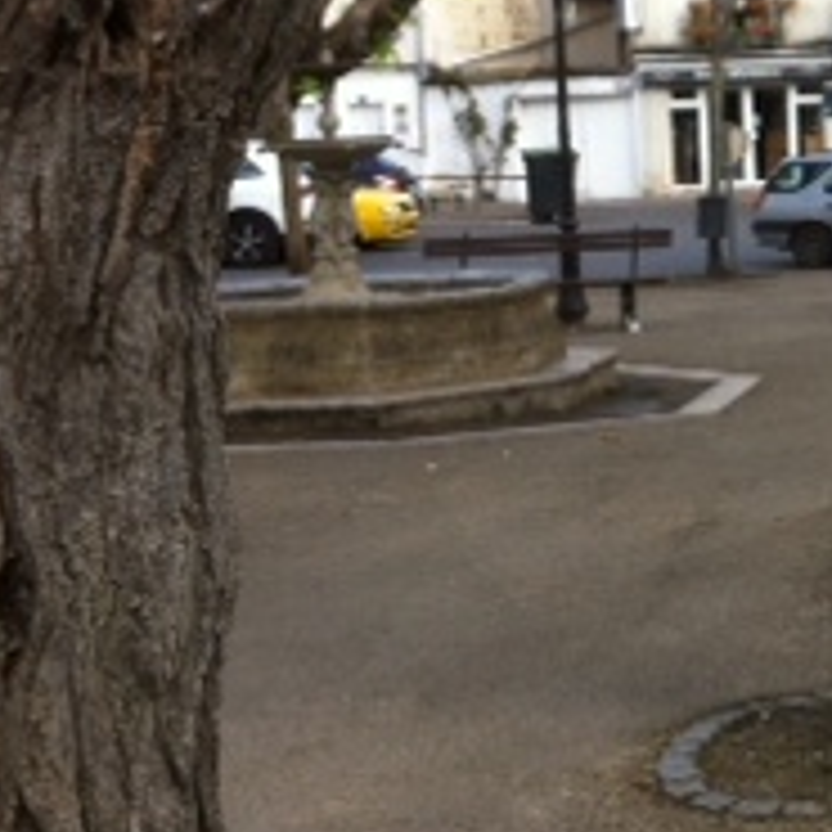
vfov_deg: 16.2
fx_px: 2910
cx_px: 1246
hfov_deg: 15.1
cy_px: 157
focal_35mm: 107
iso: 80
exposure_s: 1/372
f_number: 2.8
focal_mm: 3.85
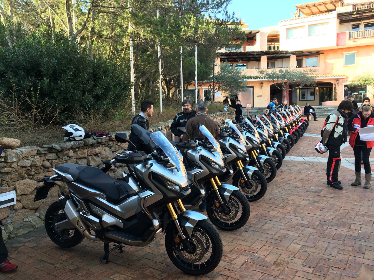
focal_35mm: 29
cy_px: 140
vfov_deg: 48.2
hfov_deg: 61.7
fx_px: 313
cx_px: 187
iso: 25
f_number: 2.2
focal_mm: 4.2
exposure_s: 1/102
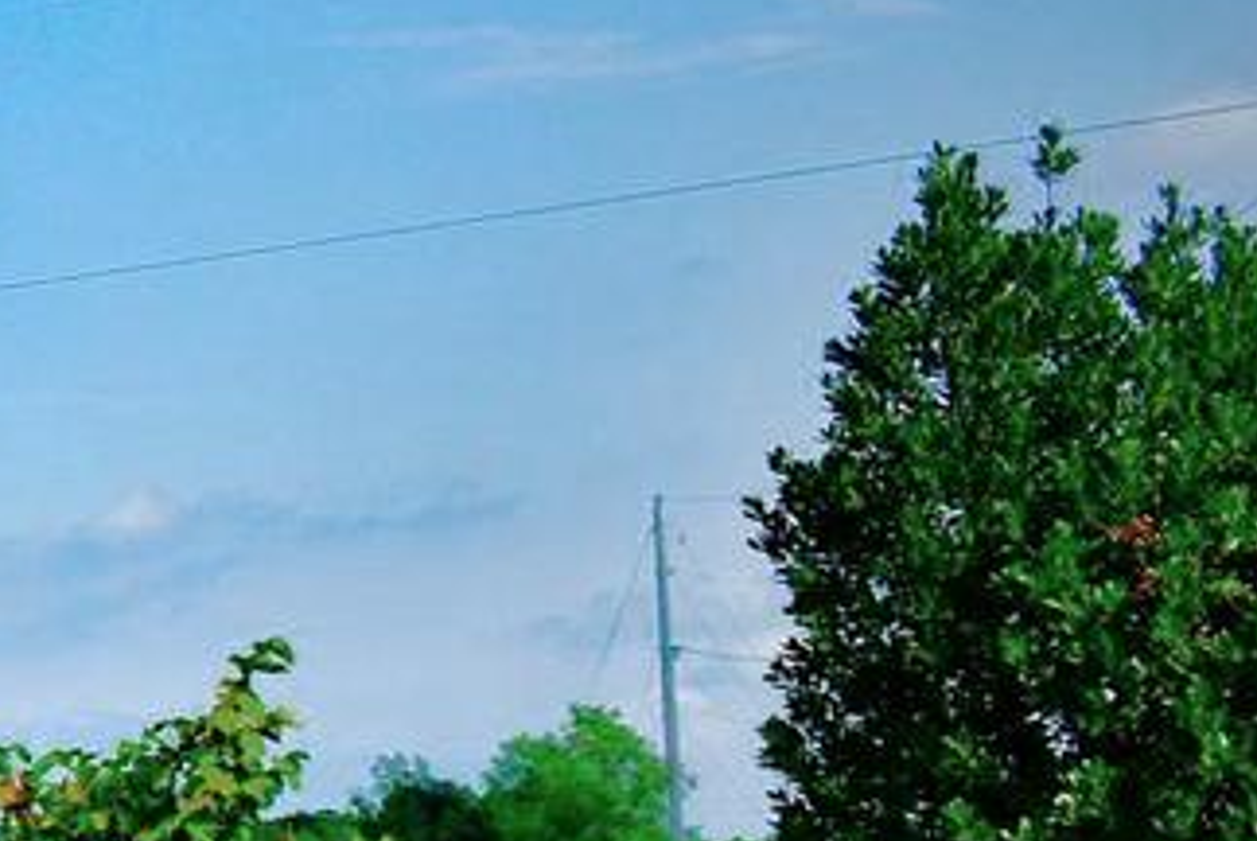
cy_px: 825
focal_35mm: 140
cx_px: -1479
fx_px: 4901
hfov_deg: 12.4
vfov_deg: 9.7
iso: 200
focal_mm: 21
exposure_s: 1/200
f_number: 11
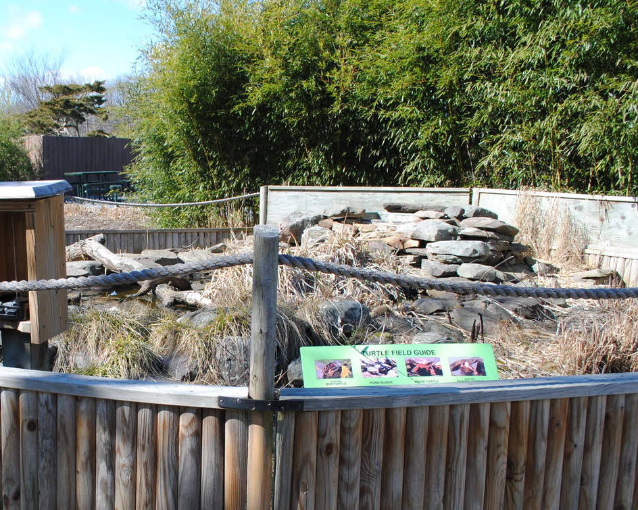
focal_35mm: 43
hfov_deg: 41.5
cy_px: 349
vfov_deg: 34.5
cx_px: 153
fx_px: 812
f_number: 6.3
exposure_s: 1/160
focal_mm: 18
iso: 100
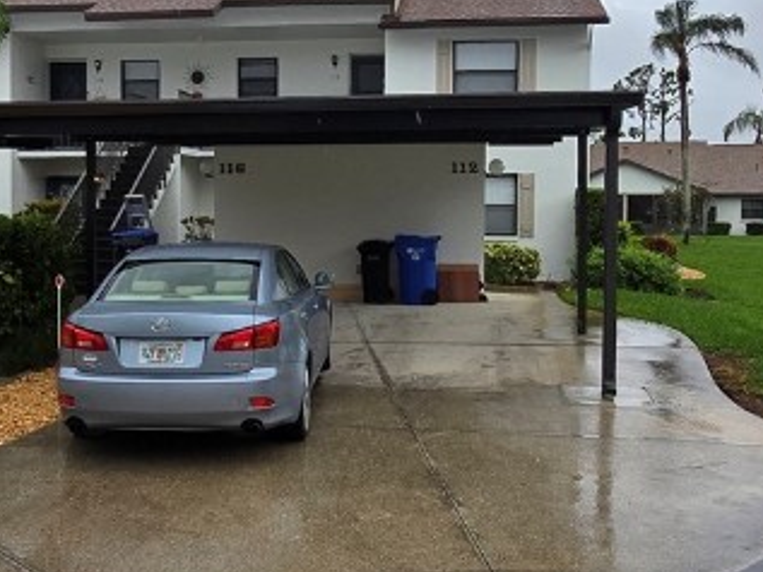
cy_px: 221
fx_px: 926
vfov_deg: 34.2
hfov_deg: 44.7
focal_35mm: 42
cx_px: 337
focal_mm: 2.2
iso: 50
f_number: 2.2
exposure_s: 1/887
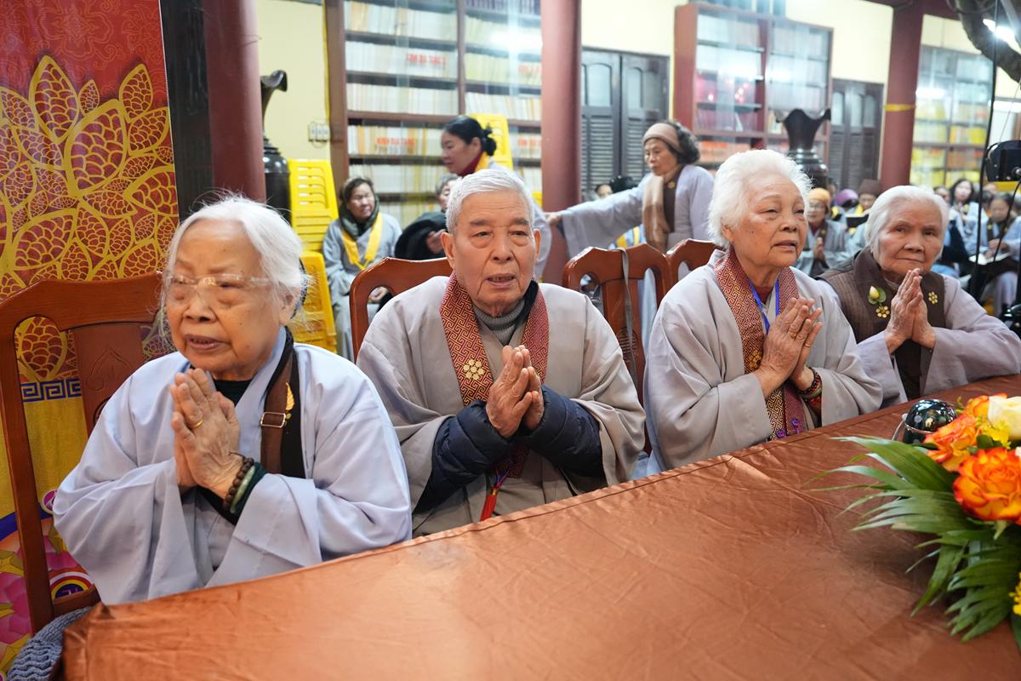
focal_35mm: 27
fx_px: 766
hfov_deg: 67.4
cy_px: 340
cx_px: 510
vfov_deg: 47.9
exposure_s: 1/100
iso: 6400
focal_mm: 27
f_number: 3.5
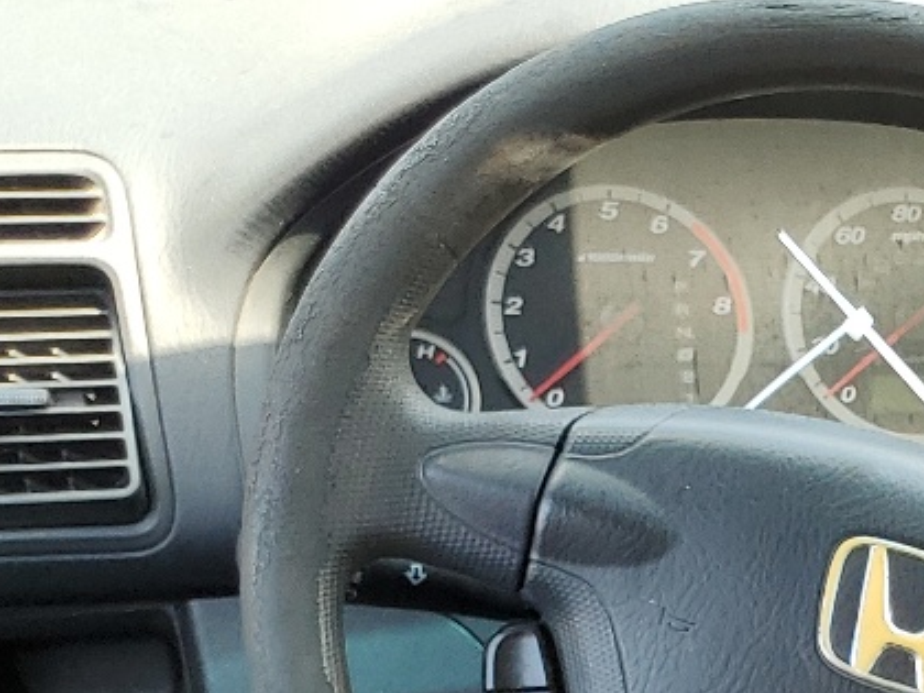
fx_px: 2643
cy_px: 1247
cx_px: 1397
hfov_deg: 17.7
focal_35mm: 99
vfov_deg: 13.4
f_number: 1.5
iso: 50
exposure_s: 1/132
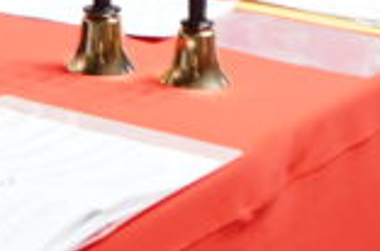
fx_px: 1663
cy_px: -257
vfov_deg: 8.2
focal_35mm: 158
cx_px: 102
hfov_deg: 13.0
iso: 100
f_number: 4
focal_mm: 24
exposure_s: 1/10
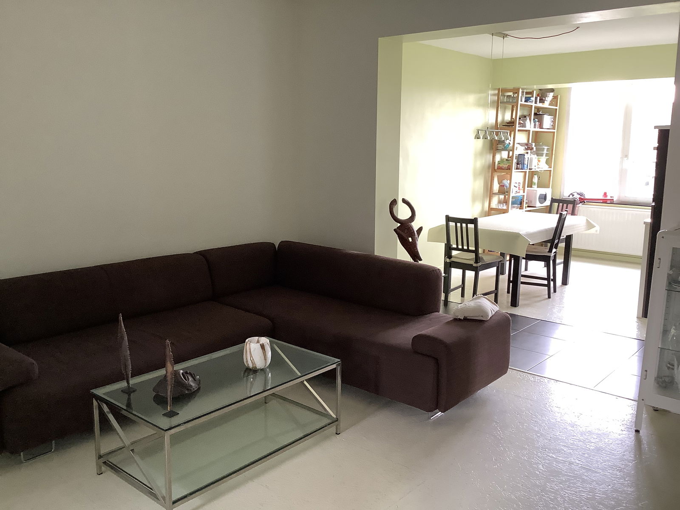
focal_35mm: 31
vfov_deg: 45.4
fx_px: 609
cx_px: 340
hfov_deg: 58.4
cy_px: 255
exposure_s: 1/50
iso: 125
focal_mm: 3.3
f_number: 2.4
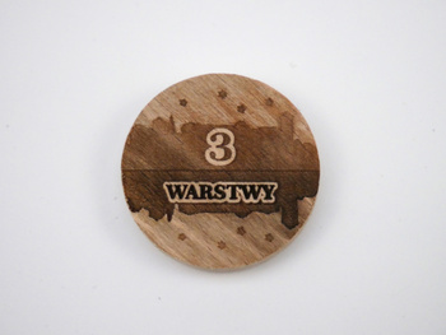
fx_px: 1470
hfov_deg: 17.3
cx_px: 223
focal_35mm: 114
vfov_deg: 13.0
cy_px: 168
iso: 3200
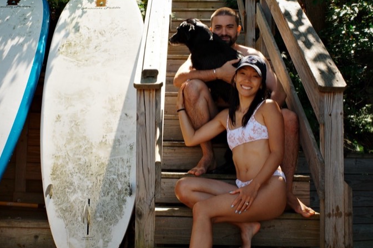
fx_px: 518
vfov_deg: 26.9
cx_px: 160
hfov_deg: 39.5
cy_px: 116
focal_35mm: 50
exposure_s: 1/200
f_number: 7.1
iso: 200
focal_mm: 18.3
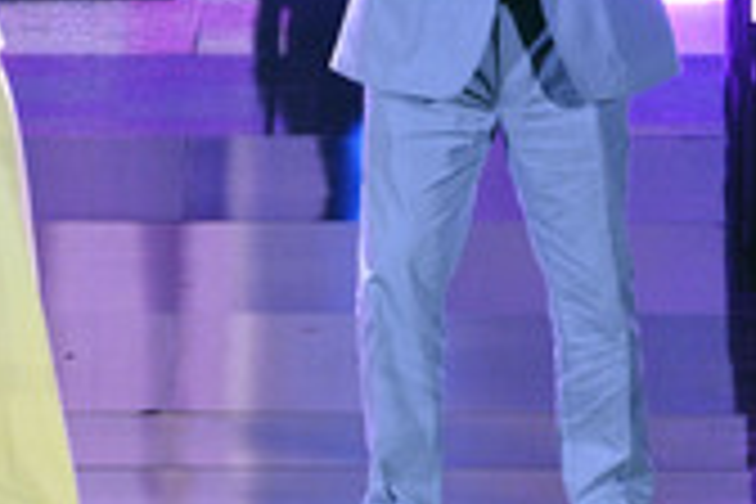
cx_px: 173
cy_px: -40
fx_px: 21922
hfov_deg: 2.0
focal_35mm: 1044
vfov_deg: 1.3
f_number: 5.6
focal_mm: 390
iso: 4000
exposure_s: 1/250
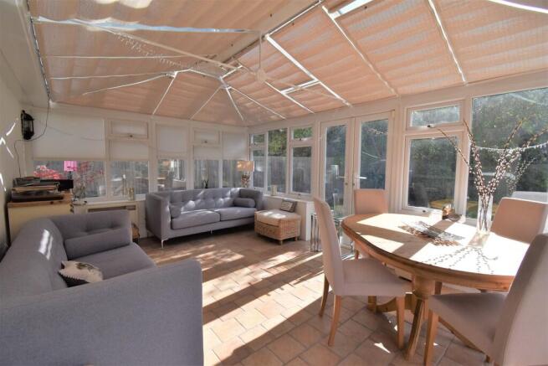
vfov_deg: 77.4
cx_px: 274
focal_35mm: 15
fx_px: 228
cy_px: 183
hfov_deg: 100.4
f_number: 9
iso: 200
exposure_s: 1/320
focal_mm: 10
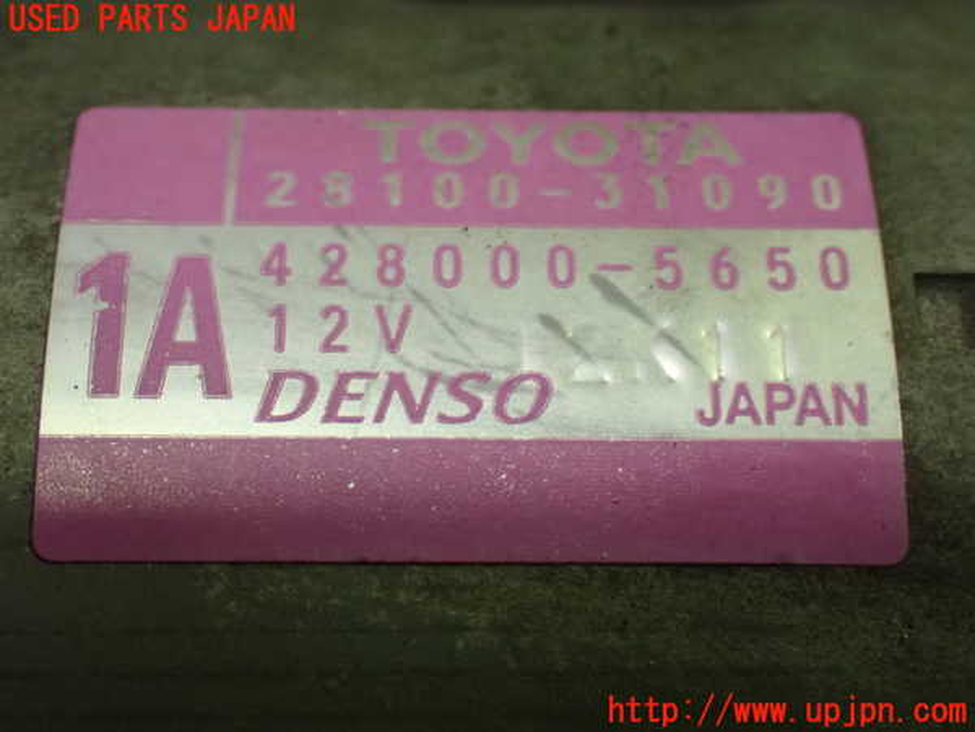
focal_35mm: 67
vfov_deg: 21.9
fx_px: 1887
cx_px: 488
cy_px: 366
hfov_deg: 29.0
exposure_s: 1/60
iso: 1600
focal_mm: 11.88
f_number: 3.8
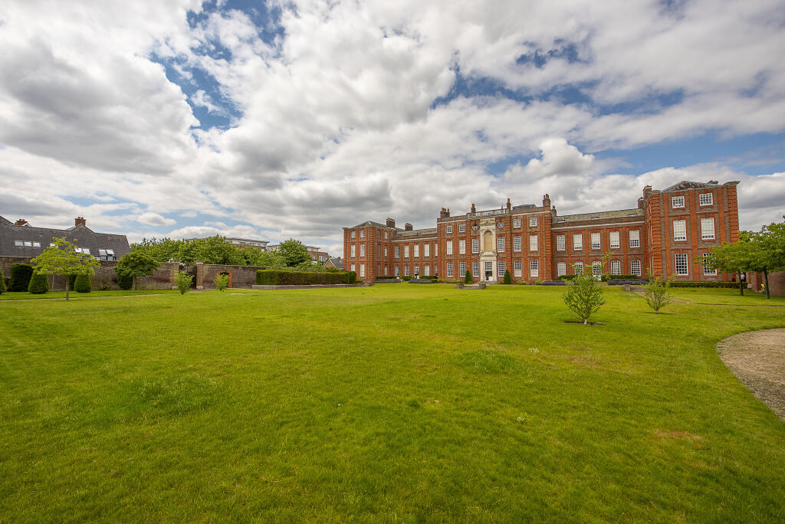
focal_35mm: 14
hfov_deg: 104.2
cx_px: 392
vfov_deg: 81.3
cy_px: 262
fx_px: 305
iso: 320
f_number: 7.1
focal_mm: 14
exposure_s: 1/2500
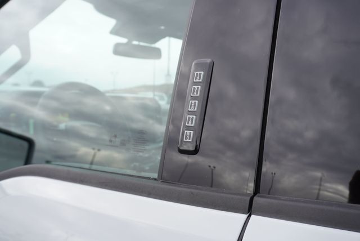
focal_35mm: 32
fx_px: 315
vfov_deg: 41.8
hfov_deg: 59.4
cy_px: 120
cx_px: 180
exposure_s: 1/80
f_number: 5.6
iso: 100
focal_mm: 21
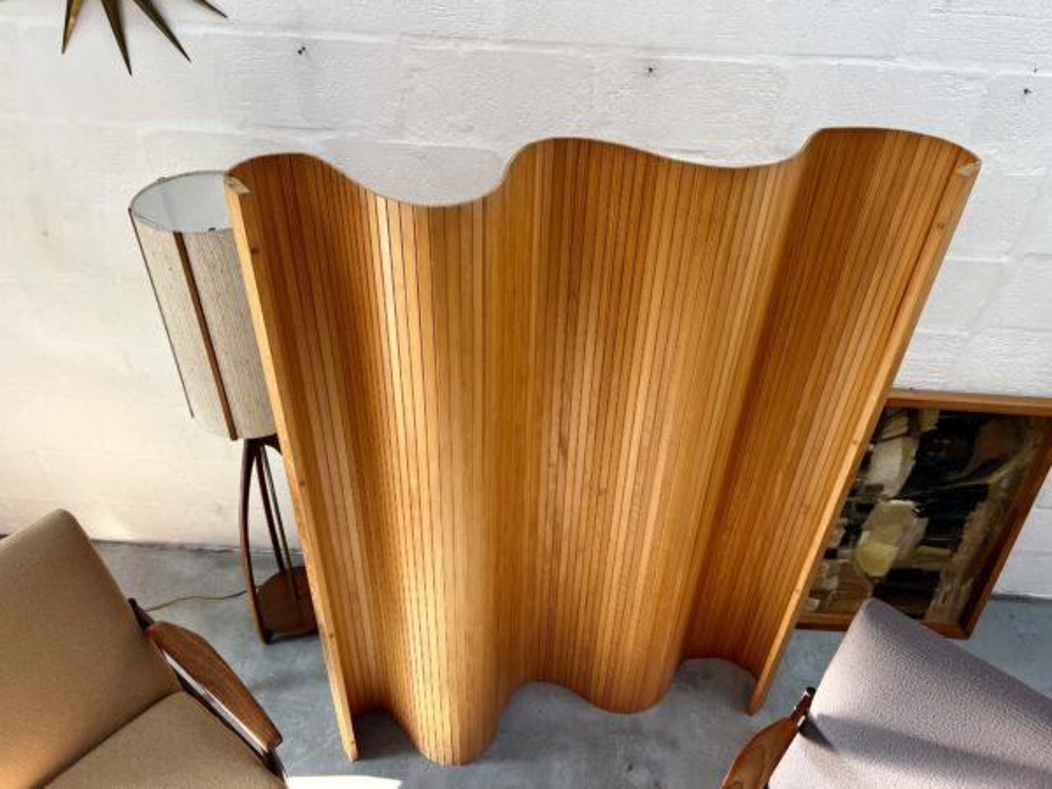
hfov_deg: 67.3
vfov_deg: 53.1
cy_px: 394
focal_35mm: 26
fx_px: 790
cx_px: 526
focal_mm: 5.7
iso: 125
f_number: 1.5
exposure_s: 1/121
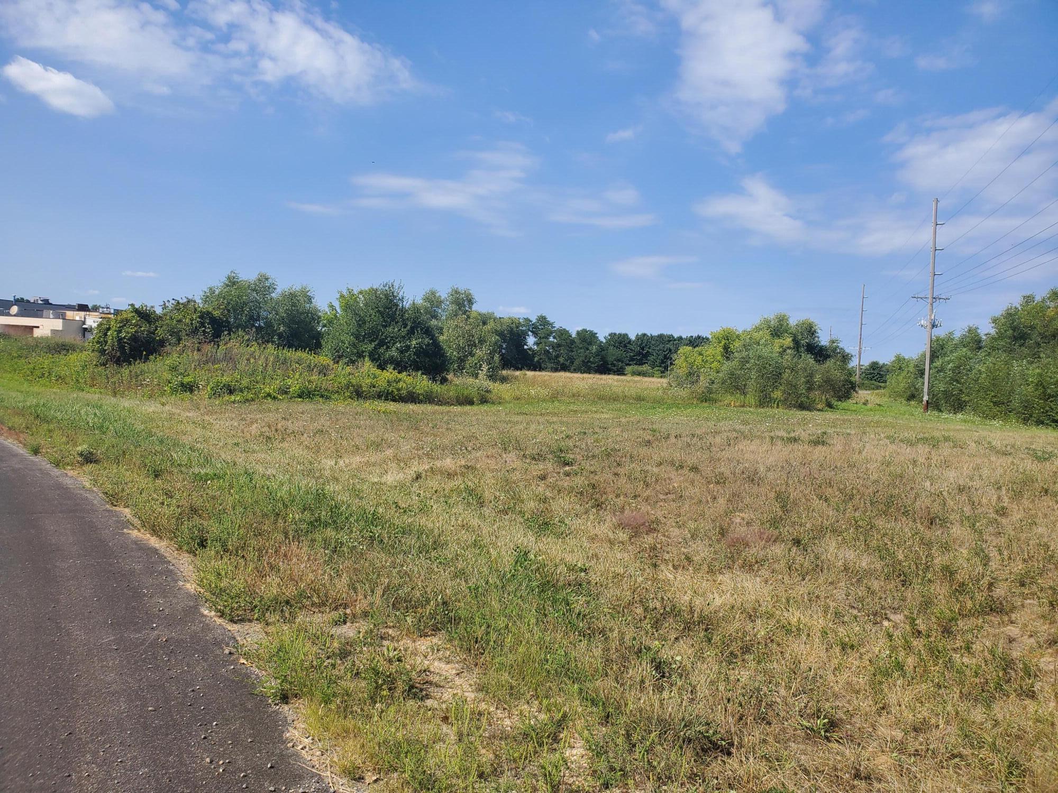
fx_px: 795
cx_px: 529
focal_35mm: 26
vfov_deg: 53.1
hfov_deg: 67.3
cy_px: 396
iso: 50
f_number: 2.4
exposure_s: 1/1540
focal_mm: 4.3
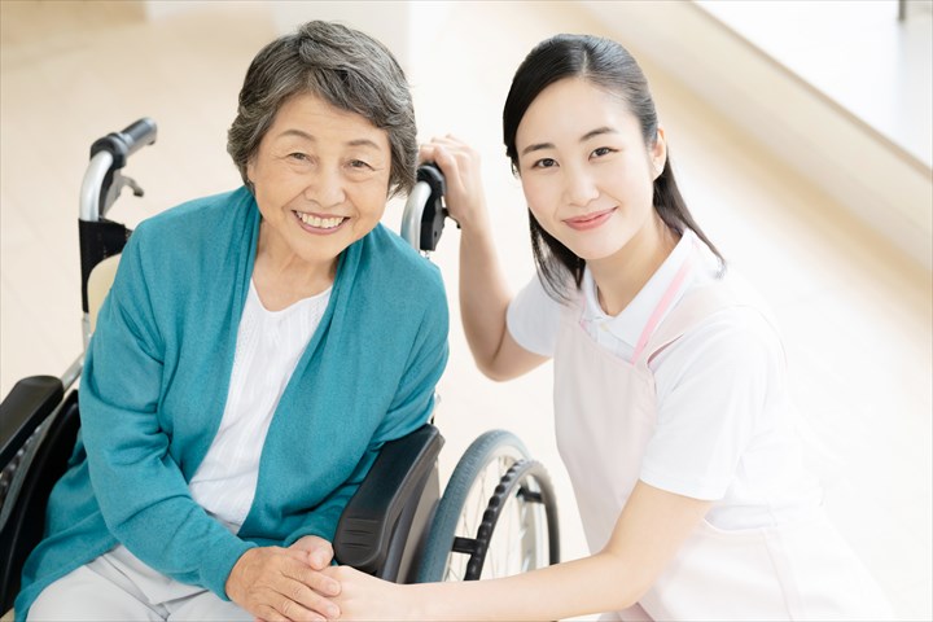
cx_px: 466
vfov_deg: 14.1
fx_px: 2514
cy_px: 311
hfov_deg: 21.0
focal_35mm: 97
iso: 500
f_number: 3.5
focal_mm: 97
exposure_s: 1/125
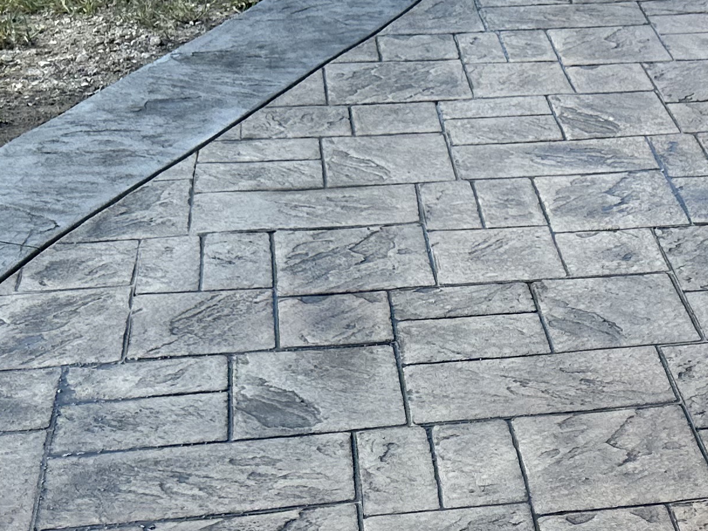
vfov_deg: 17.9
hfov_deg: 22.9
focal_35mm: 80
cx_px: 790
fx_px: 1636
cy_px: 546
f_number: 1.78
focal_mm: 6.86
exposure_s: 1/1845
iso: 80
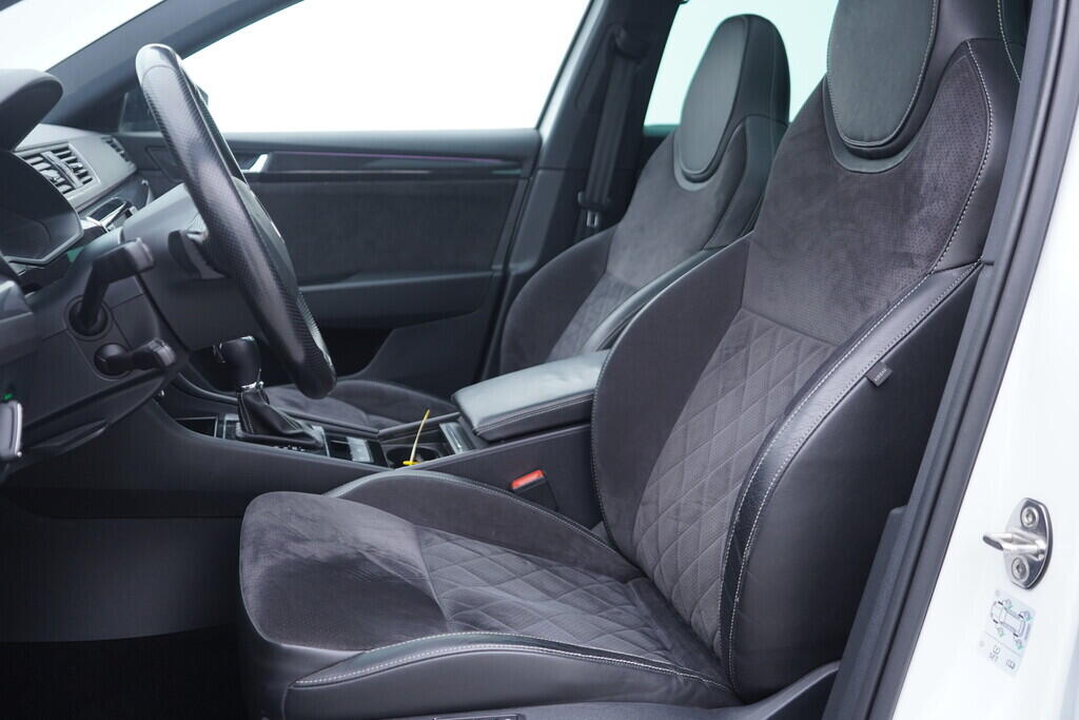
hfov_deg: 53.1
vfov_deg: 36.9
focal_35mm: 36
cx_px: 540
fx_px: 1079
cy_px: 360
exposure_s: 1/40
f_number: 2.8
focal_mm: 24
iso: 250
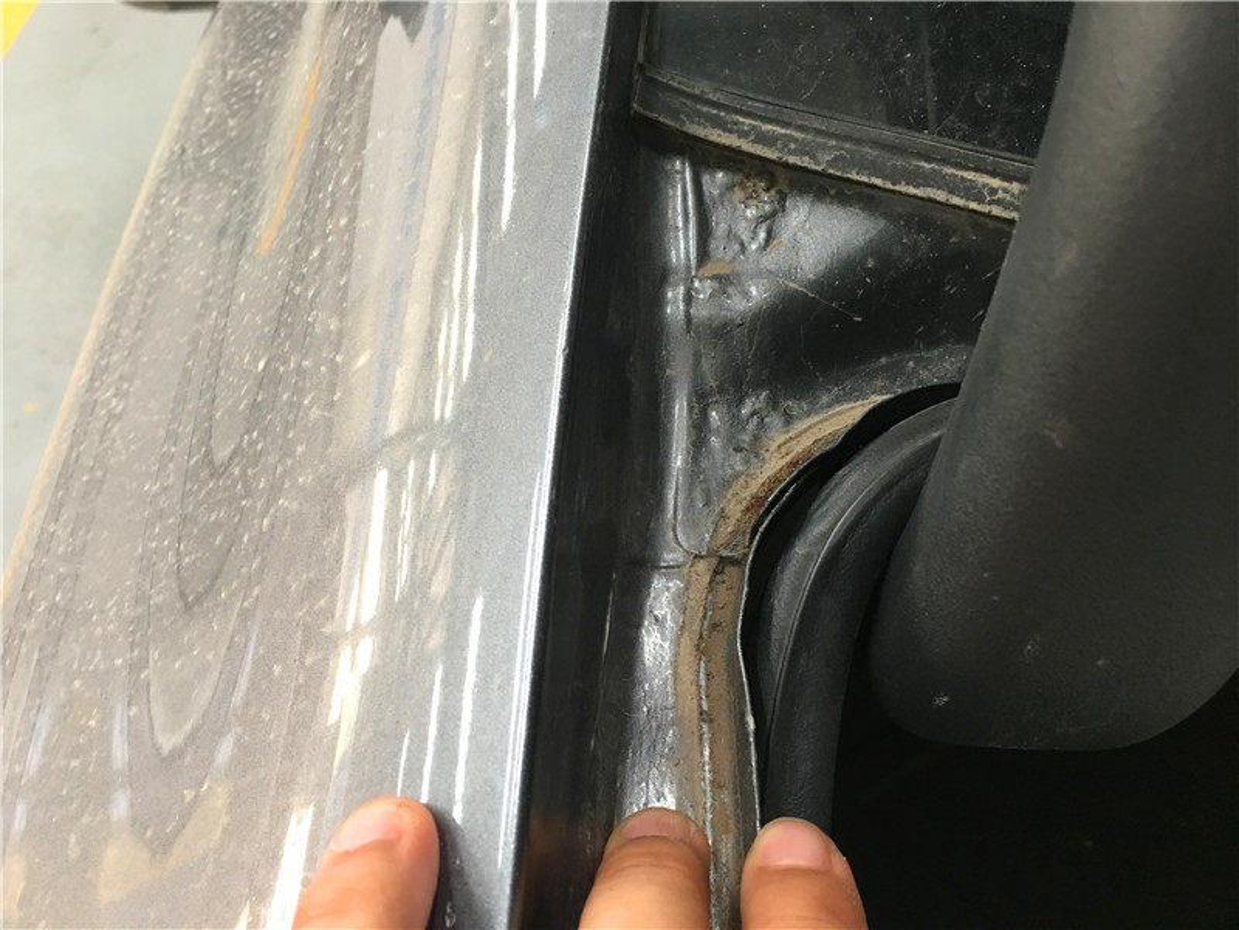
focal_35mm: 29
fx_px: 1038
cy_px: 465
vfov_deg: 48.2
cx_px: 620
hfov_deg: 61.7
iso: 125
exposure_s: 1/33
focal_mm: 4.15
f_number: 2.2
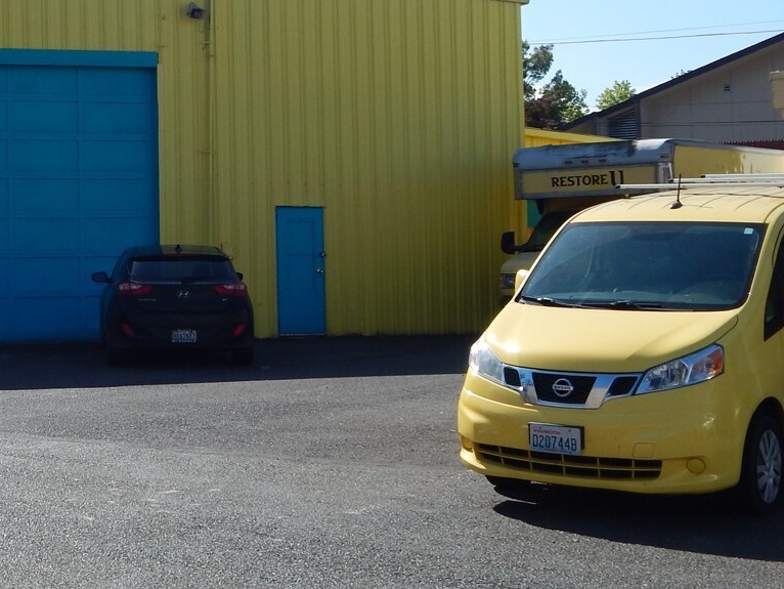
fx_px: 1609
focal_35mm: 71
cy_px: 118
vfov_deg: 20.5
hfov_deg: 26.2
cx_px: 35
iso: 125
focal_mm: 6.1
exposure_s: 1/400
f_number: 6.7
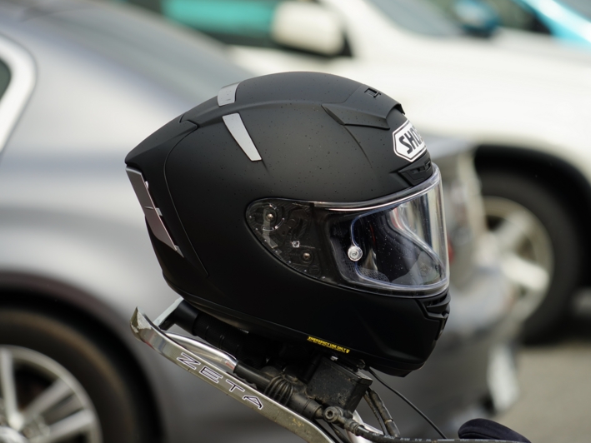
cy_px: 222
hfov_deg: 8.2
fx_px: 4132
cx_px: 328
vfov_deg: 6.1
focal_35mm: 242
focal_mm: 223
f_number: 6.3
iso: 100
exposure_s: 1/250
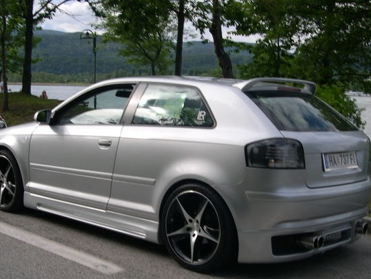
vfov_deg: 26.5
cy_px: 180
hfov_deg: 34.9
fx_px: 590
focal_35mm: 55
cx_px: 173
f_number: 7.6
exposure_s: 1/143
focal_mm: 8
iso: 100
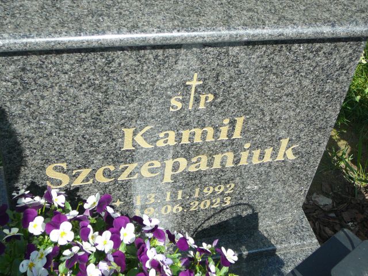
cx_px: 184
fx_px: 521
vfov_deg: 29.7
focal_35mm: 49
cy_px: 138
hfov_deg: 38.9
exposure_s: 1/500
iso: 80
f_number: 3.4
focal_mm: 7.3
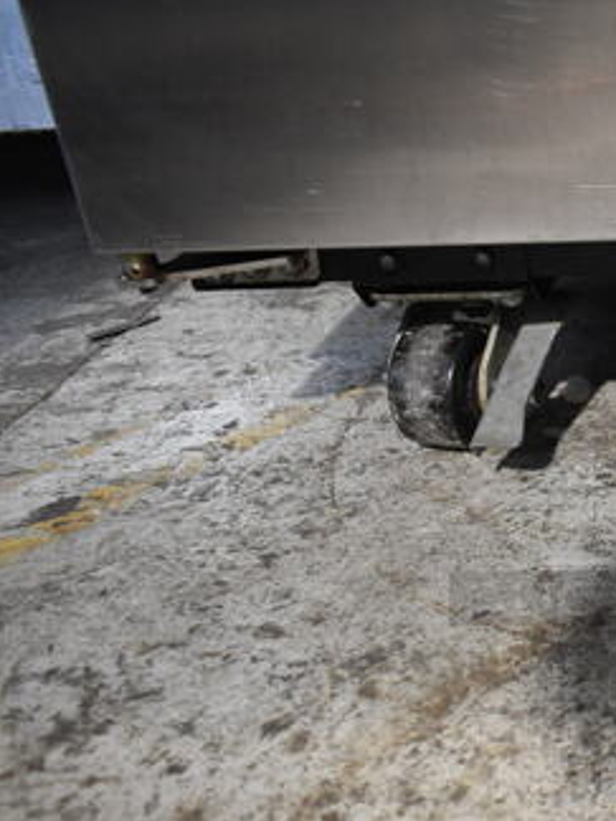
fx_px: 1163
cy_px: 492
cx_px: 733
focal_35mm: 49
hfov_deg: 26.5
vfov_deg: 38.8
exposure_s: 1/30
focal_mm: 18
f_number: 3.5
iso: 2000
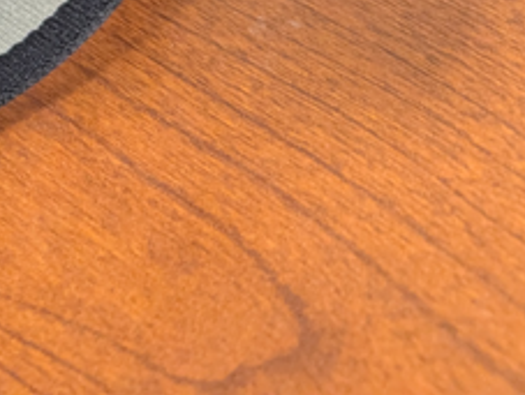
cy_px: -386
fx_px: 1443
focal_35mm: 95
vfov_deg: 13.5
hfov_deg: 16.6
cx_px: -465
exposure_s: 1/120
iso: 621
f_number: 1.85
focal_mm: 6.81
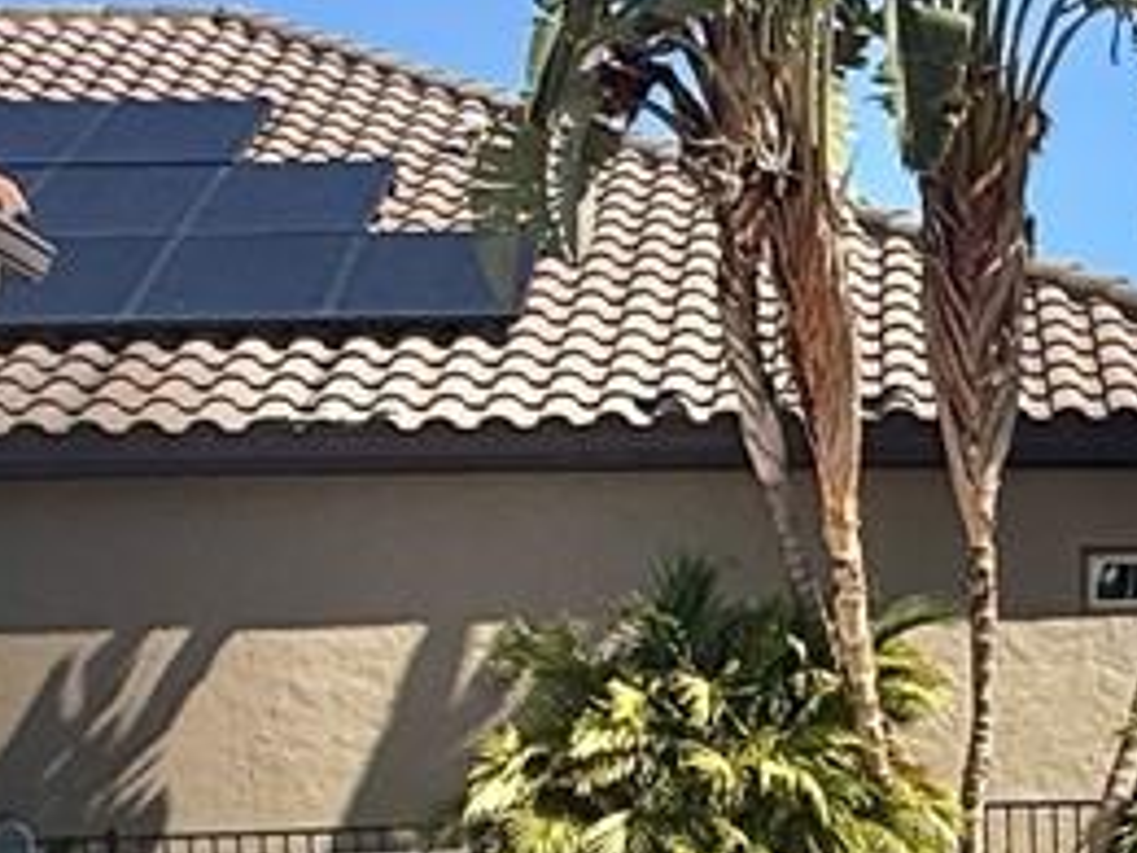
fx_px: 2825
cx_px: 1163
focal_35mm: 86
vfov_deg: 16.0
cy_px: 1220
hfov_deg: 21.8
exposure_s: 1/1745
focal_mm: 2.22
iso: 50
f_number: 2.2
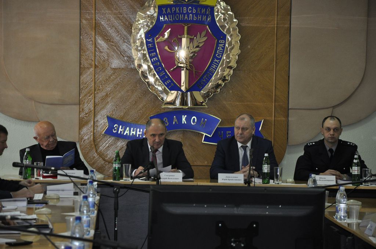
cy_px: 124
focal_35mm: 158
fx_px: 1643
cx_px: 188
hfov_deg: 13.1
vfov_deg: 8.7
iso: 800
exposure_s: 1/60
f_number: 5.6
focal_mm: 105
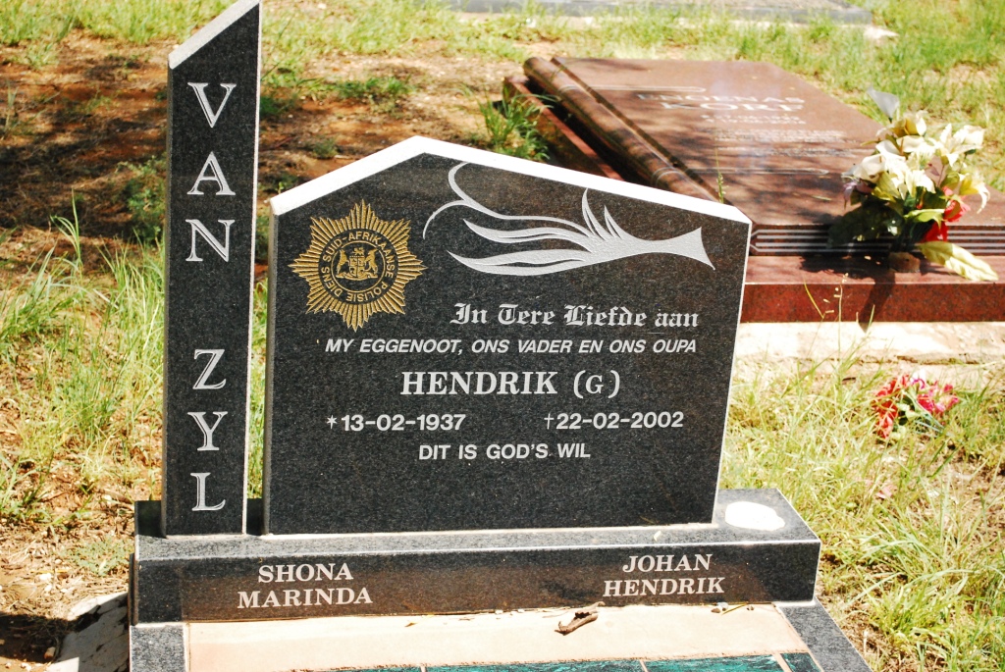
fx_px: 1677
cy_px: 336
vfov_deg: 22.7
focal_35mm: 60
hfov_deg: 33.4
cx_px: 502
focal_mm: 40
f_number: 5.3
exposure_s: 1/4000
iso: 1600
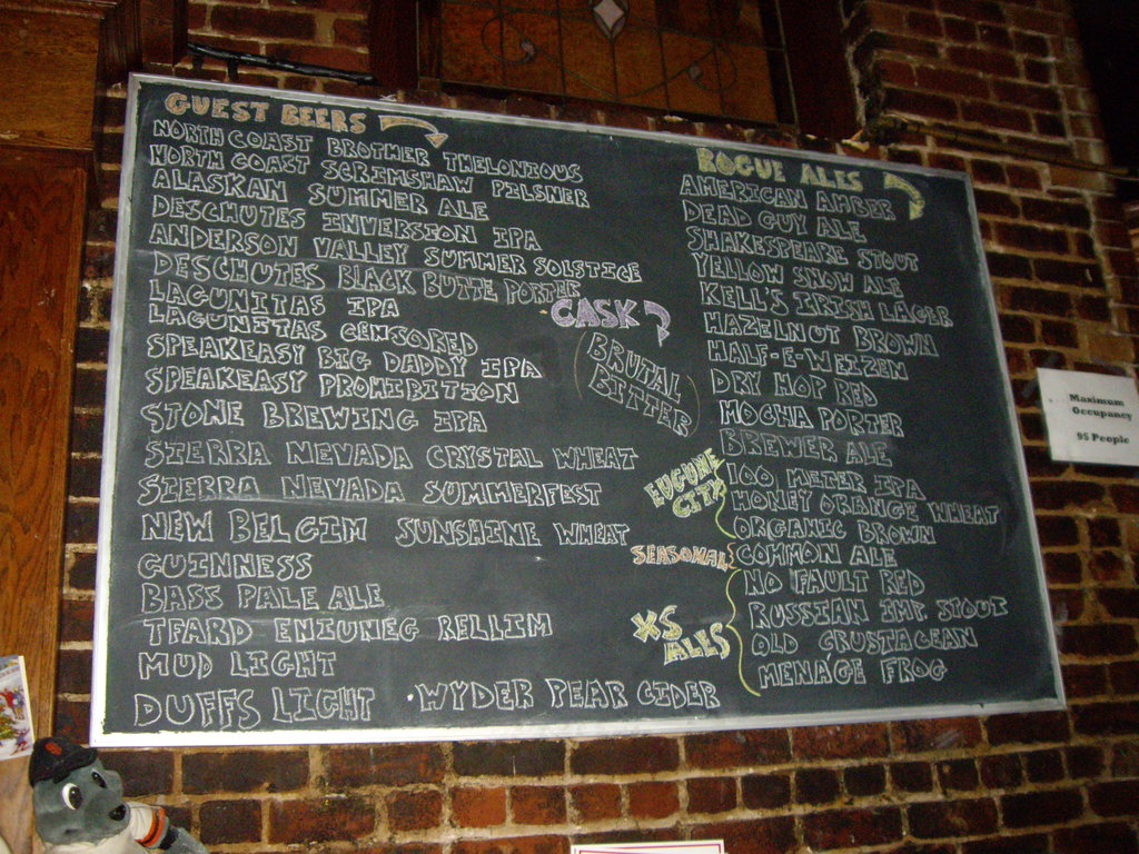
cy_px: 427
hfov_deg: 49.0
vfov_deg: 37.7
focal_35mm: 38
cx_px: 570
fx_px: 1250
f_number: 2.7
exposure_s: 1/40
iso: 400
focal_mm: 6.2
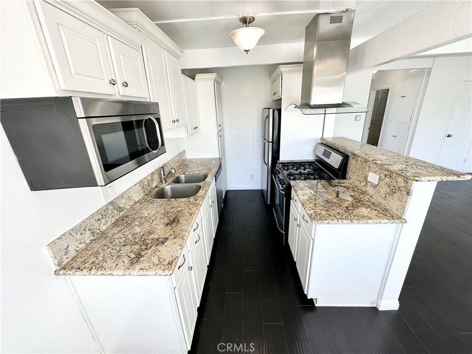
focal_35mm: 14
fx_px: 191
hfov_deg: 102.1
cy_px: 177
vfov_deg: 85.7
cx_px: 236
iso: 80
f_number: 2.2
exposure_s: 1/120
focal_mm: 2.22
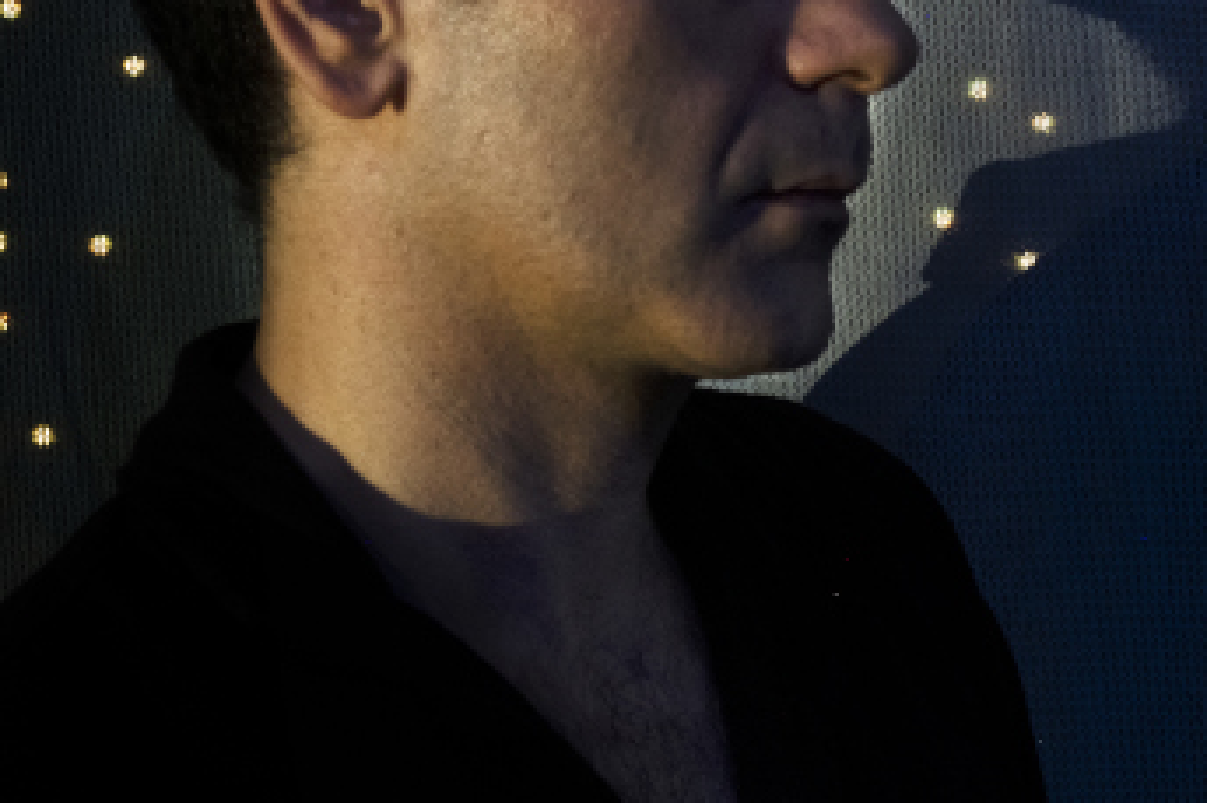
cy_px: 2
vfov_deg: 11.2
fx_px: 4055
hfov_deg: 16.7
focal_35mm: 121
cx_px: 1042
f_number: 5.6
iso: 640
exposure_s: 1/100
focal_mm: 35.8
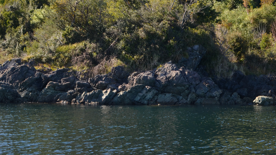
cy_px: 24
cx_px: 161
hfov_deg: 30.5
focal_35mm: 69
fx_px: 505
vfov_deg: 17.3
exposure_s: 1/200
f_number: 7.1
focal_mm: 28
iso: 200
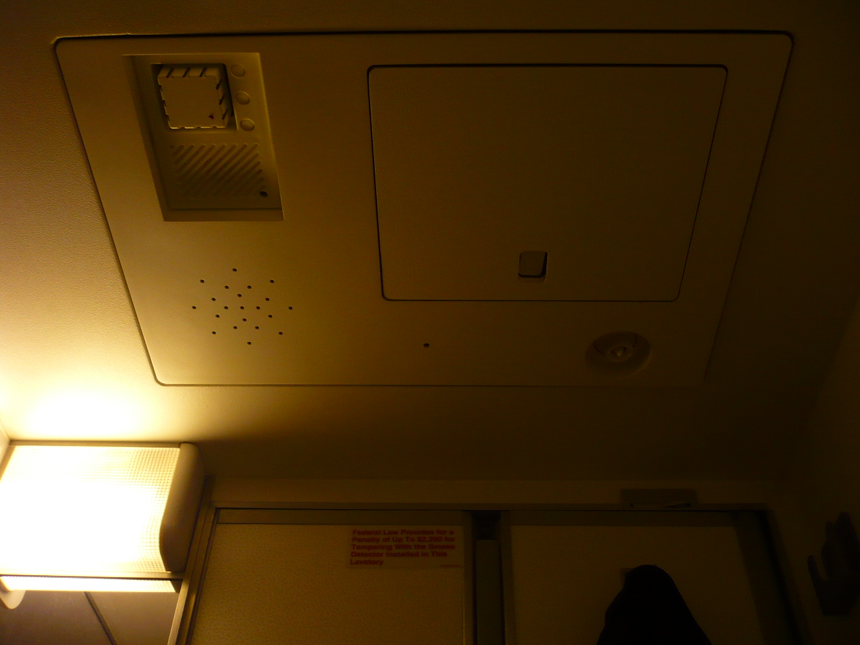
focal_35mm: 35
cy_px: 322
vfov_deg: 40.7
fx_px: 870
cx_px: 430
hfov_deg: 52.6
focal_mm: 5.8
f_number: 2.8
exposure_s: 1/30
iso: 125
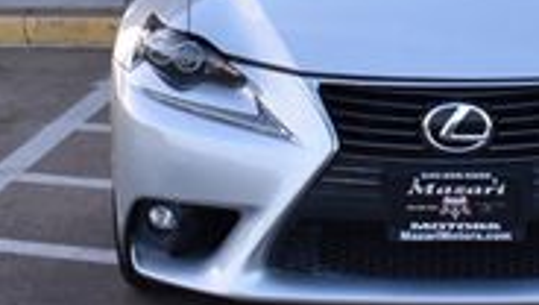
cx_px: 557
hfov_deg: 14.8
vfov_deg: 8.3
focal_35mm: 142
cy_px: -214
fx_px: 2032
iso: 400
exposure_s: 1/100
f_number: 5
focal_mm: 26
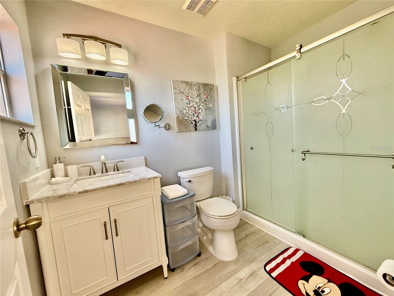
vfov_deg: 85.7
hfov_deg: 102.1
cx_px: 197
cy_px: 148
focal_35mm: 14
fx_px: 159
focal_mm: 2.22
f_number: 2.2
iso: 320
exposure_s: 1/126
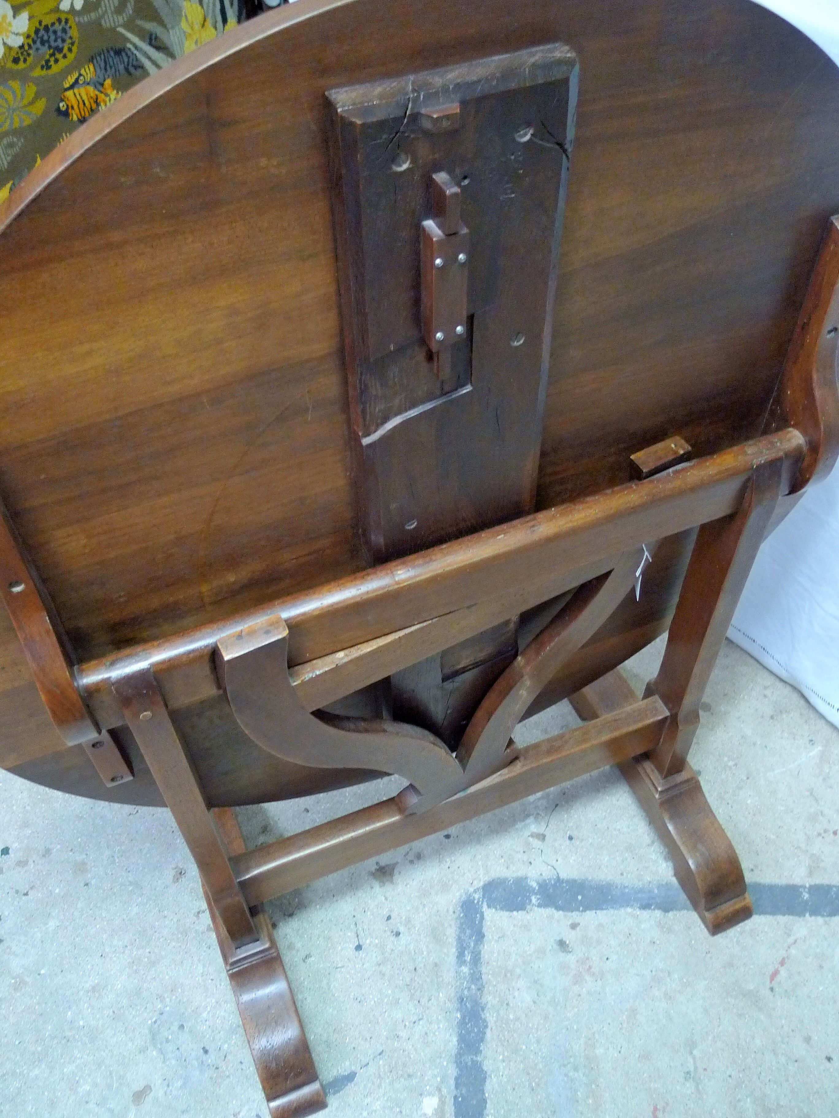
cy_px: 559
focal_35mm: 32
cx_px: 420
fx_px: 1034
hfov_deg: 44.2
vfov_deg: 56.8
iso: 400
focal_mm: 6.8
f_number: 2.2
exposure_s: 1/20
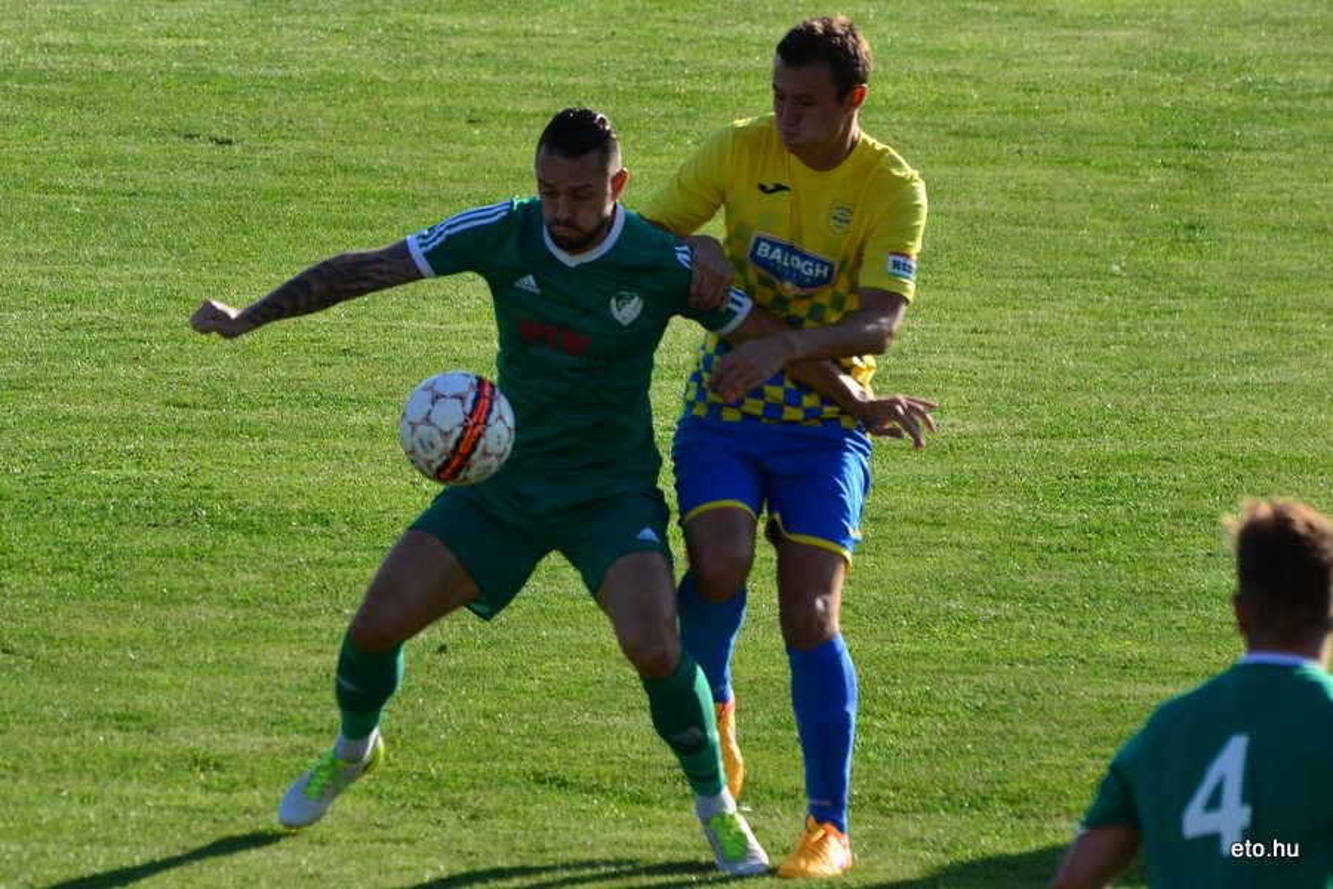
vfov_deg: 4.0
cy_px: 444
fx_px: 12774
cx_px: 666
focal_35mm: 345
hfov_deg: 6.0
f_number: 5.3
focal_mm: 230
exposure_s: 1/1600
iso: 400
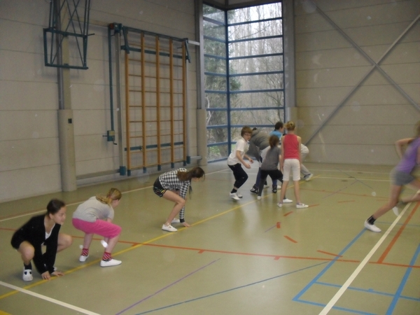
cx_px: 210
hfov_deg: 52.6
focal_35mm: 35
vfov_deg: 40.7
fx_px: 425
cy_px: 158
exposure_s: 1/45
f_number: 3.2
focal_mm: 6.3
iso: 320
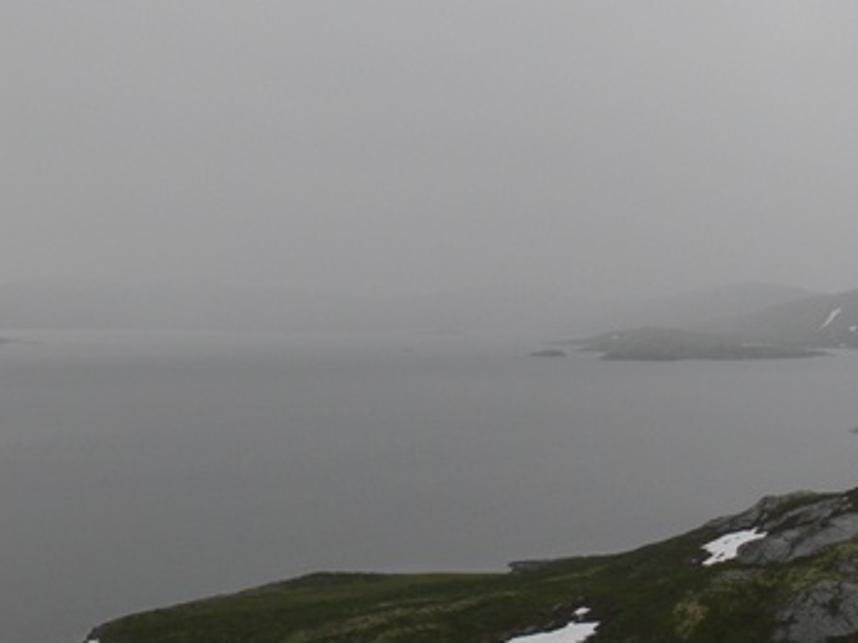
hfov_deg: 23.8
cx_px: 87
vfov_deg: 18.4
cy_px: 205
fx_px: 1982
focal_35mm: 80
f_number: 2.8
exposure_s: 1/50
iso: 80
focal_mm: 7.4
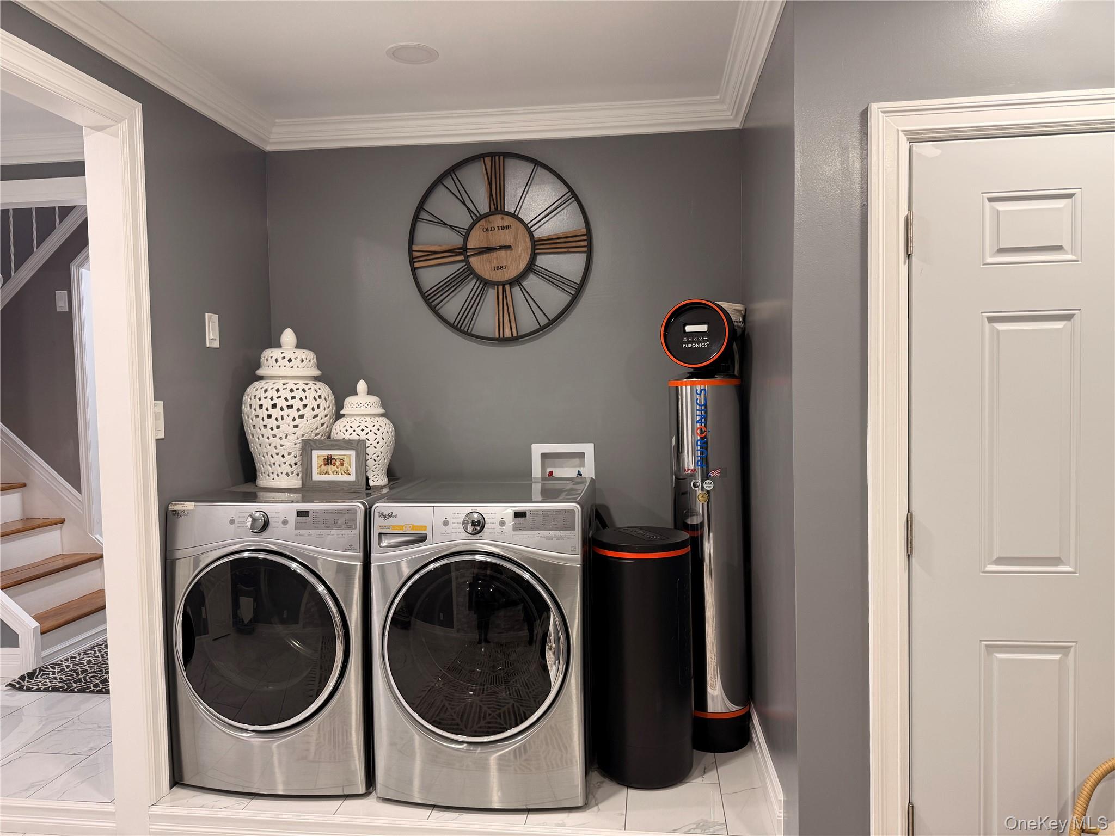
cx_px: 558
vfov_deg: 56.8
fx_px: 773
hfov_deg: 71.6
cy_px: 418
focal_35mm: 24
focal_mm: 6.76
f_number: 1.78
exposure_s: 1/60
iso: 125
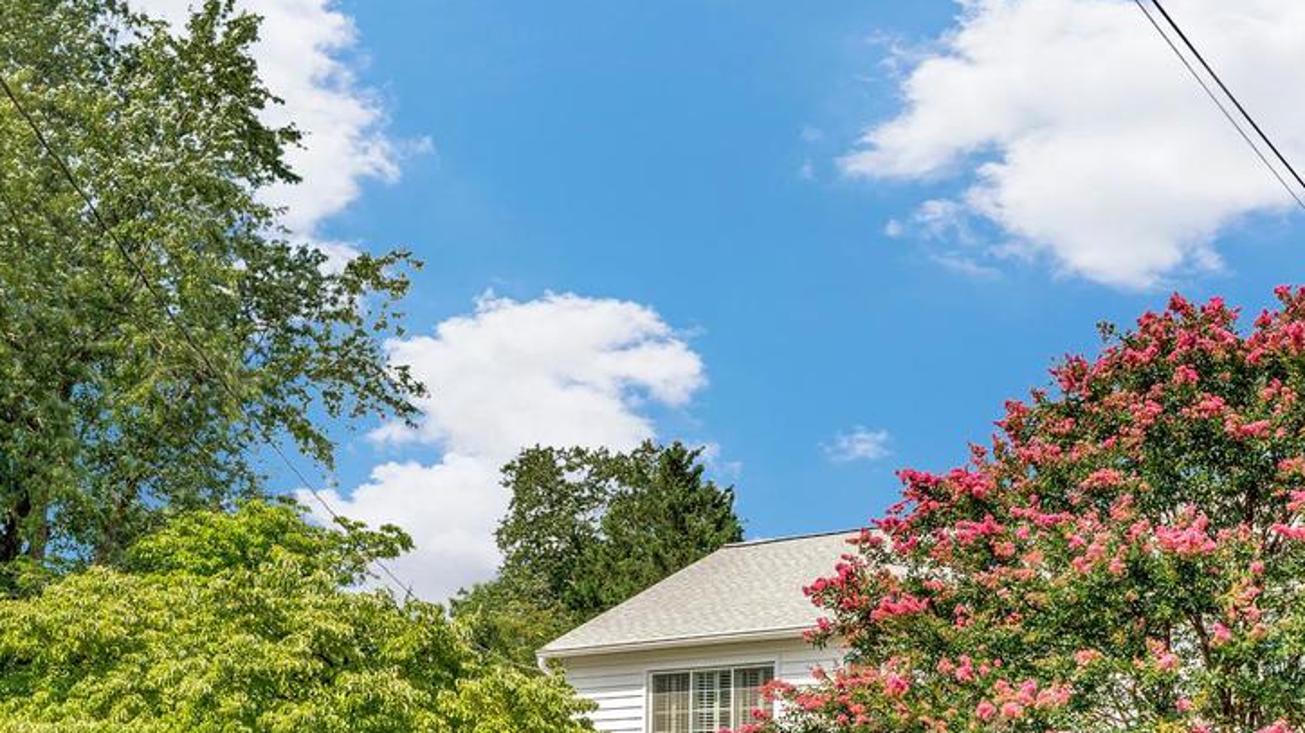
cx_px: 717
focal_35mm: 50
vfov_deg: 23.4
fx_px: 1730
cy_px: 630
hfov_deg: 41.3
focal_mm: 24
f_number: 8
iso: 100
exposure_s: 1/160
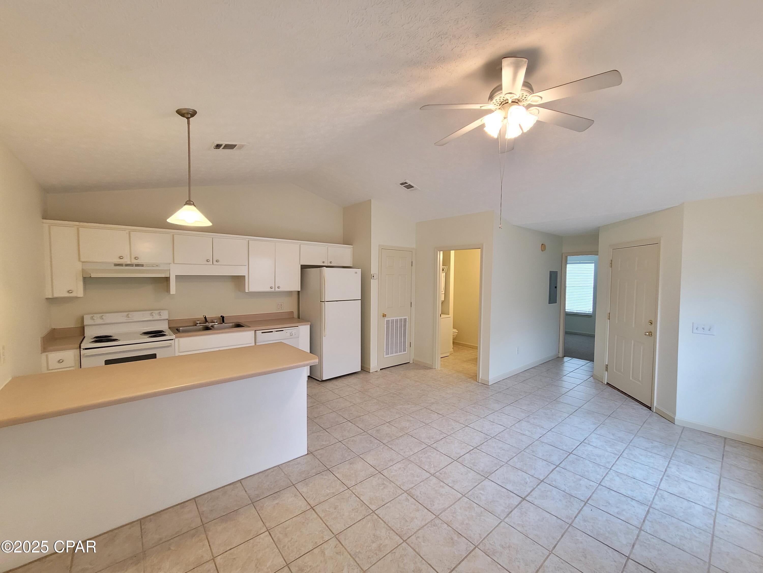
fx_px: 287
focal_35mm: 13
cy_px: 286
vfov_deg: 89.9
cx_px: 382
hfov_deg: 106.2
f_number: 2.2
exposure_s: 1/60
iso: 250
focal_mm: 2.2
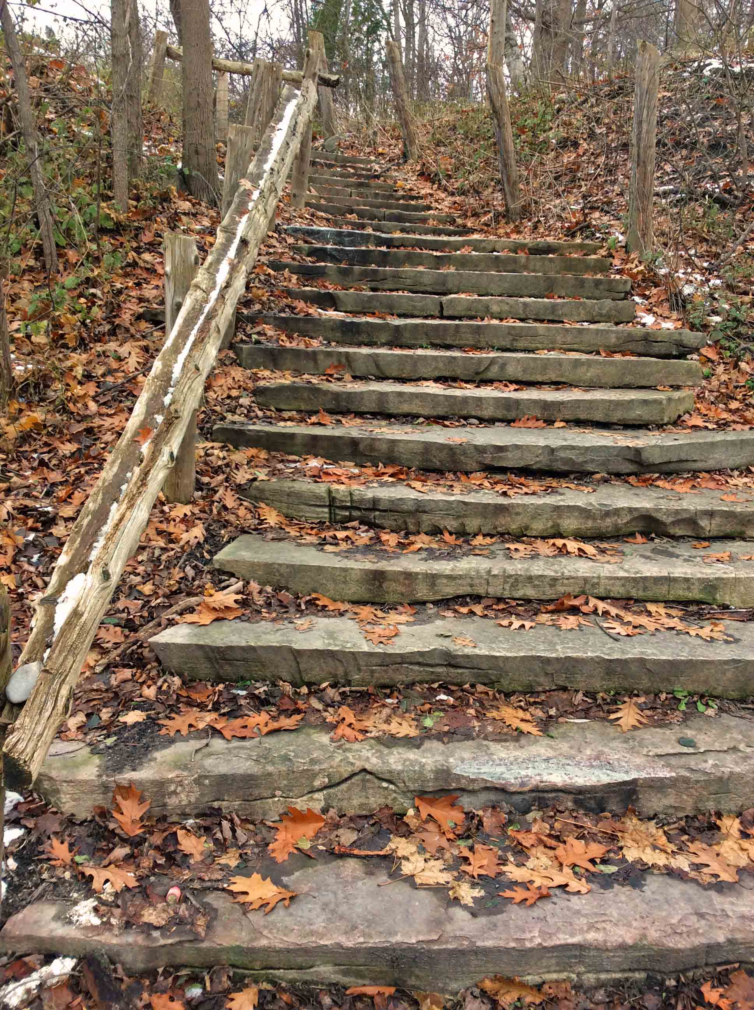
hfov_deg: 44.1
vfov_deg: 56.9
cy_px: 505
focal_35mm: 32
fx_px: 932
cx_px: 377
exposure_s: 1/120
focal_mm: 3.3
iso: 40
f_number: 2.4
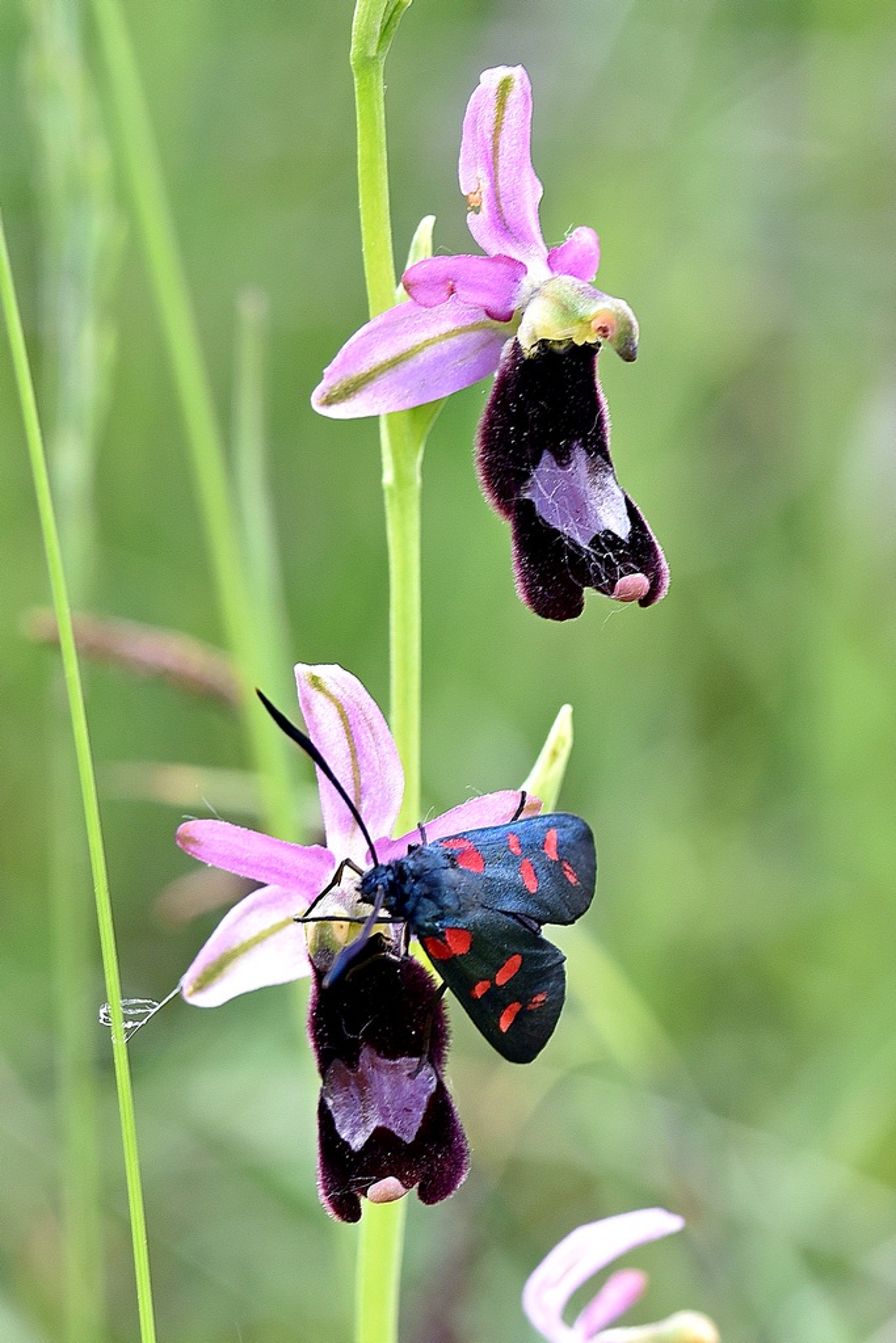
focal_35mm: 105
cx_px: 448
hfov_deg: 13.0
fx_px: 3918
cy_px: 672
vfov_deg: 19.5
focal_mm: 105
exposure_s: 1/100
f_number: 11
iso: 400
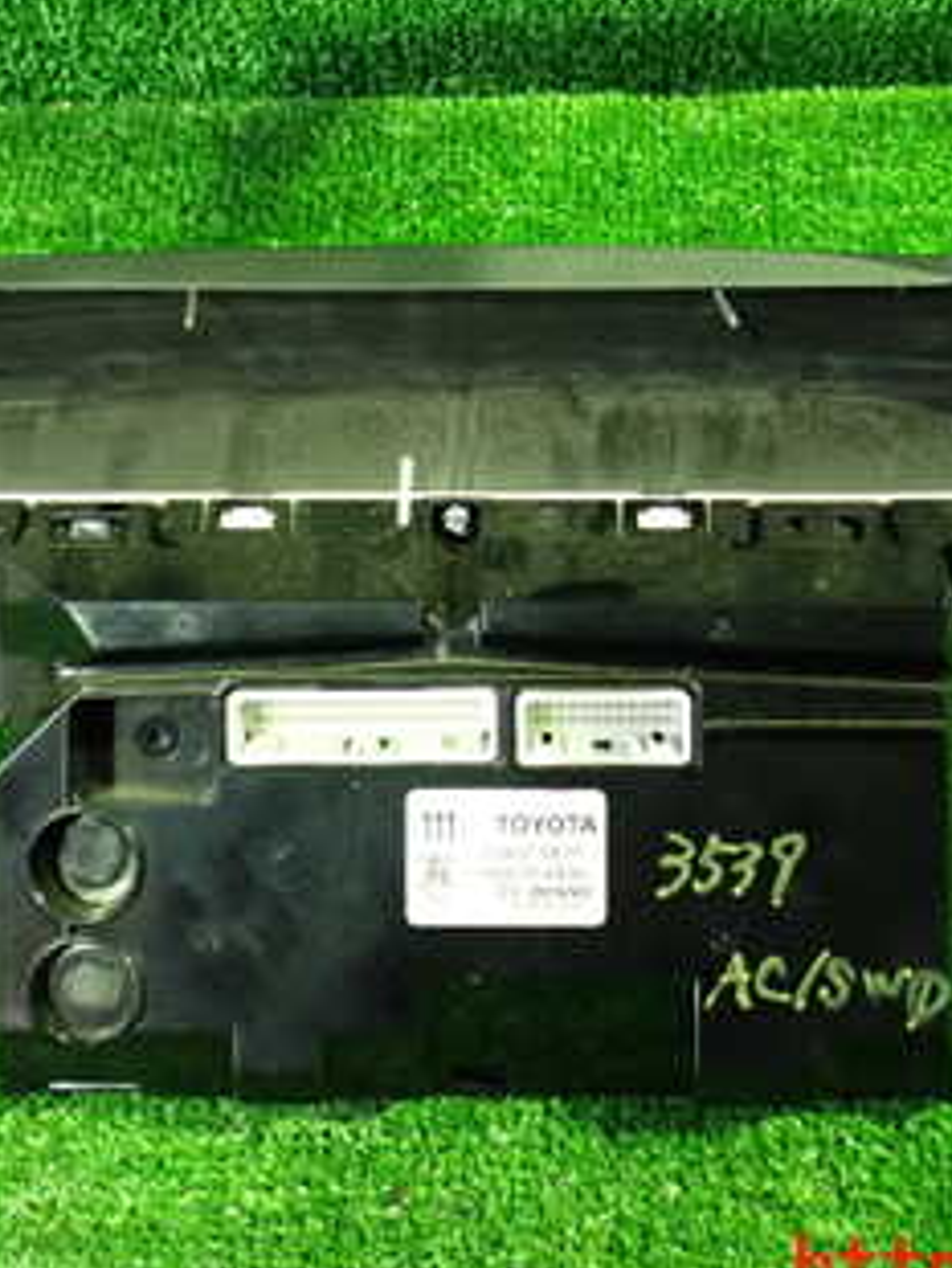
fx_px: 2124
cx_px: 490
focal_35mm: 58
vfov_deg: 32.9
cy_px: 405
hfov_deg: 25.3
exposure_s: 1/25
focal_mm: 5.4
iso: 800
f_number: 2.3
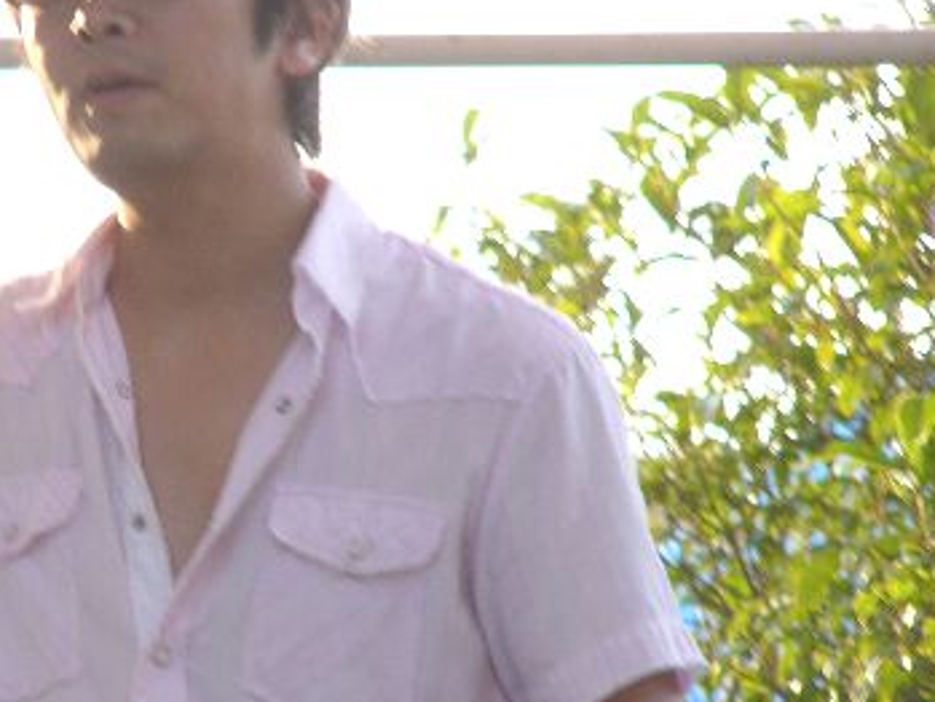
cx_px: 169
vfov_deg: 2.9
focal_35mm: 510
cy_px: 485
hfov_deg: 3.9
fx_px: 13780
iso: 50
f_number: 4
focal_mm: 46.3
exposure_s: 1/100
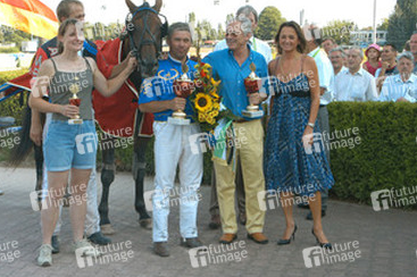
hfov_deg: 28.9
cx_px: 188
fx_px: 810
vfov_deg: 19.4
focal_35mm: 70
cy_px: 112
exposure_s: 1/180
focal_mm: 38
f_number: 6.3
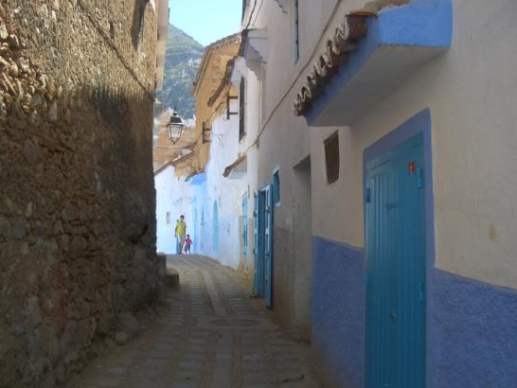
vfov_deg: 35.2
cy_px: 206
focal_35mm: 41
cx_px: 238
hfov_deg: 45.7
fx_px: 613
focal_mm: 5.8
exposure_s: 1/400
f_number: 2.6
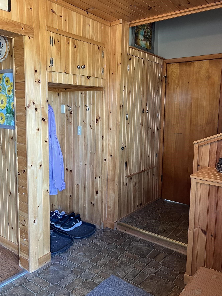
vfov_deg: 59.9
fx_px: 257
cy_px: 141
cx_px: 110
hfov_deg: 46.8
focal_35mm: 30
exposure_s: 1/60
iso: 160
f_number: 1.6
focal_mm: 5.1
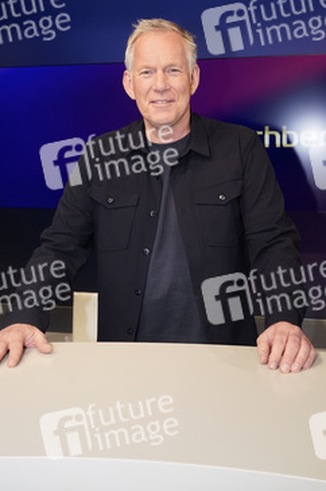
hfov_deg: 39.9
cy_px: 225
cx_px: 148
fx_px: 449
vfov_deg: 57.2
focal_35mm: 33
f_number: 5.6
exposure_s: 1/125
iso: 2000
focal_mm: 30
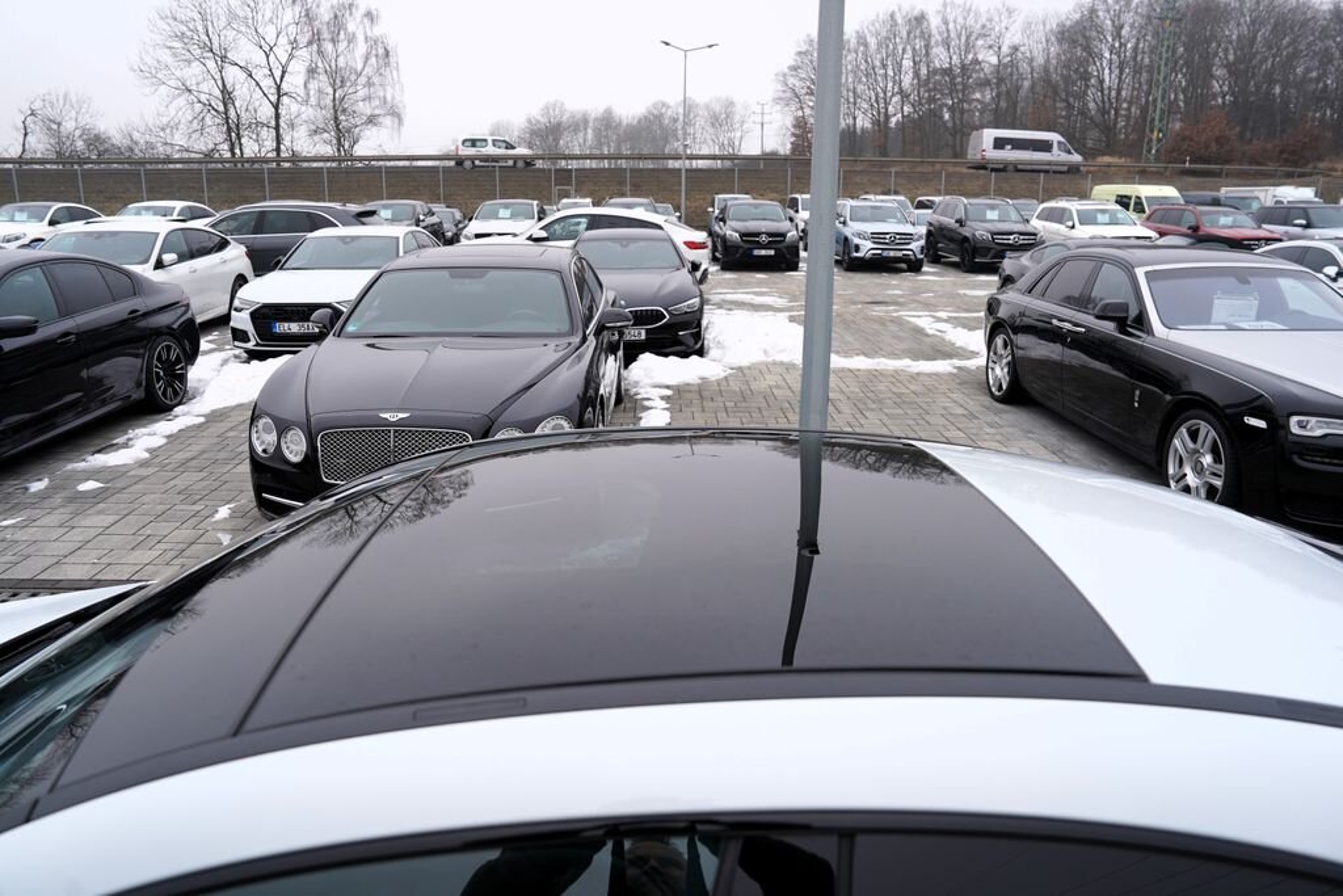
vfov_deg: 53.1
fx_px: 895
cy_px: 448
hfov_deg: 73.7
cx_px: 672
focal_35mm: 24
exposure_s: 1/160
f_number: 4.5
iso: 160
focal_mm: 24
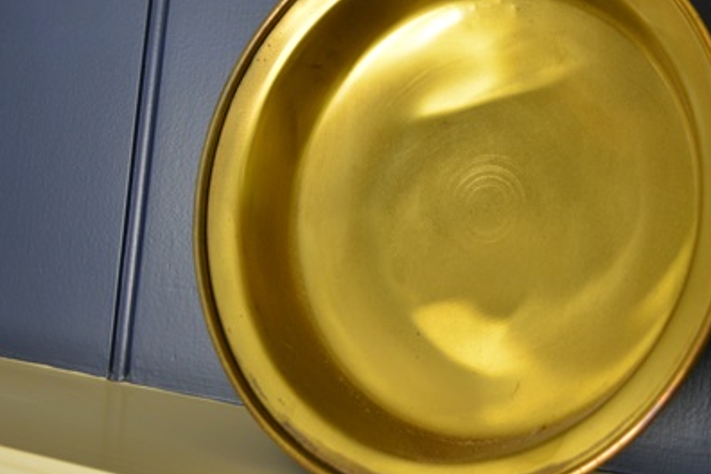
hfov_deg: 39.2
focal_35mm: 50
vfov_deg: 26.8
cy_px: 147
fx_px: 987
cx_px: 461
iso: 800
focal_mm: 22
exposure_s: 1/60
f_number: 4
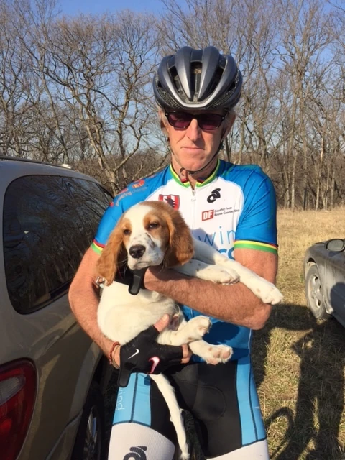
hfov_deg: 48.2
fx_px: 385
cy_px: 230
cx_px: 172
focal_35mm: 29
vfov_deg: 61.7
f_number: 2.2
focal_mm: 4.15
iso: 32
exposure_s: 1/2326
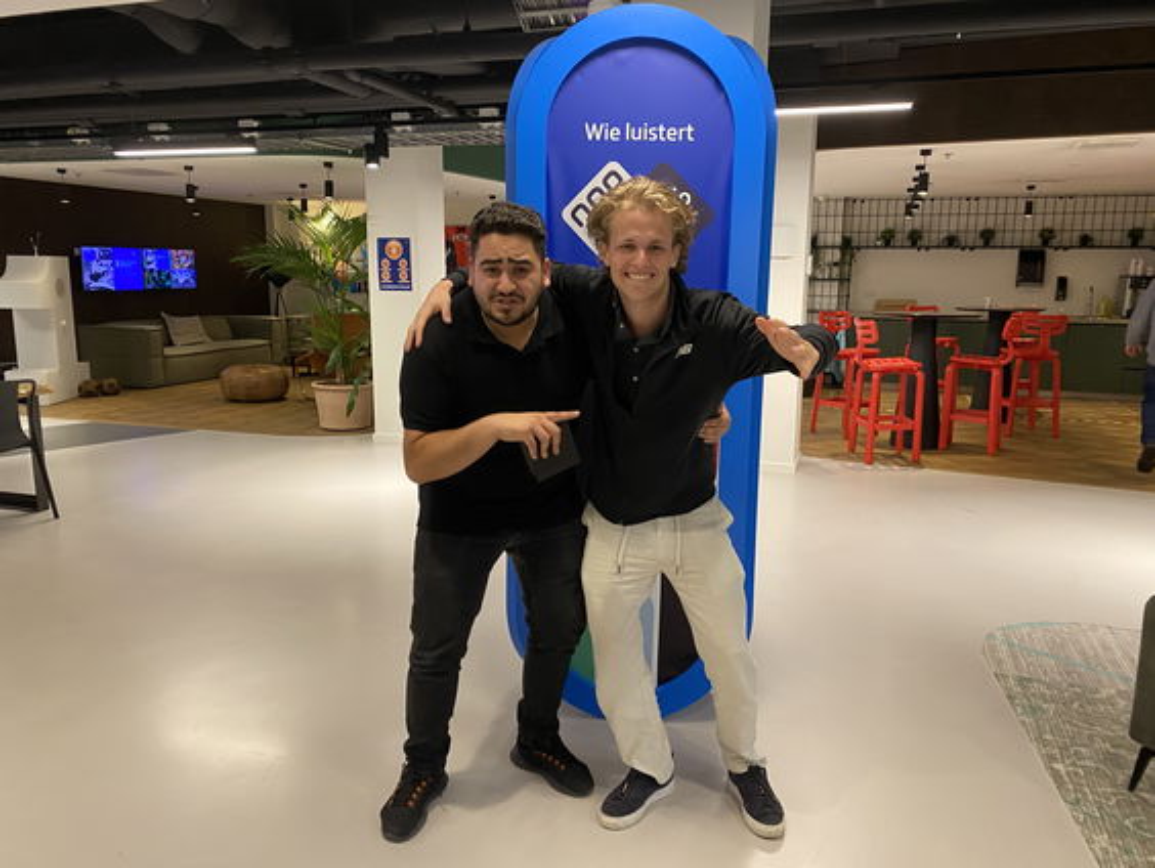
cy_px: 434
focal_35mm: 26
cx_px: 578
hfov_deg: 67.3
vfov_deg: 53.1
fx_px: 868
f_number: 1.8
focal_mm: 4.25
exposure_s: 1/50
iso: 250
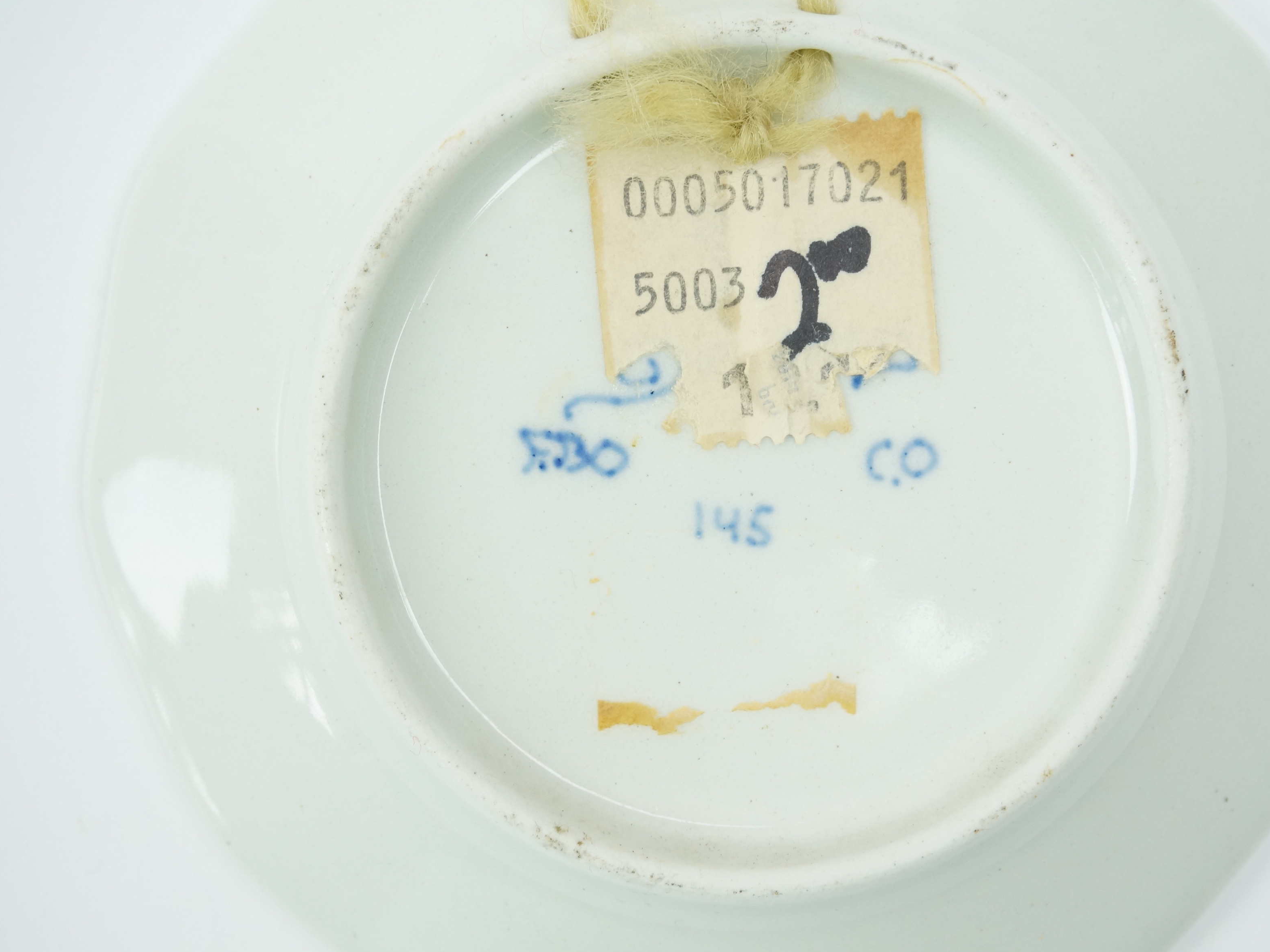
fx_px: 2165
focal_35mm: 59
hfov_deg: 32.7
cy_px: 478
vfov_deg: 24.8
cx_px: 668
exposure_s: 1/60
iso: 1000
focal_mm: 36
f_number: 8
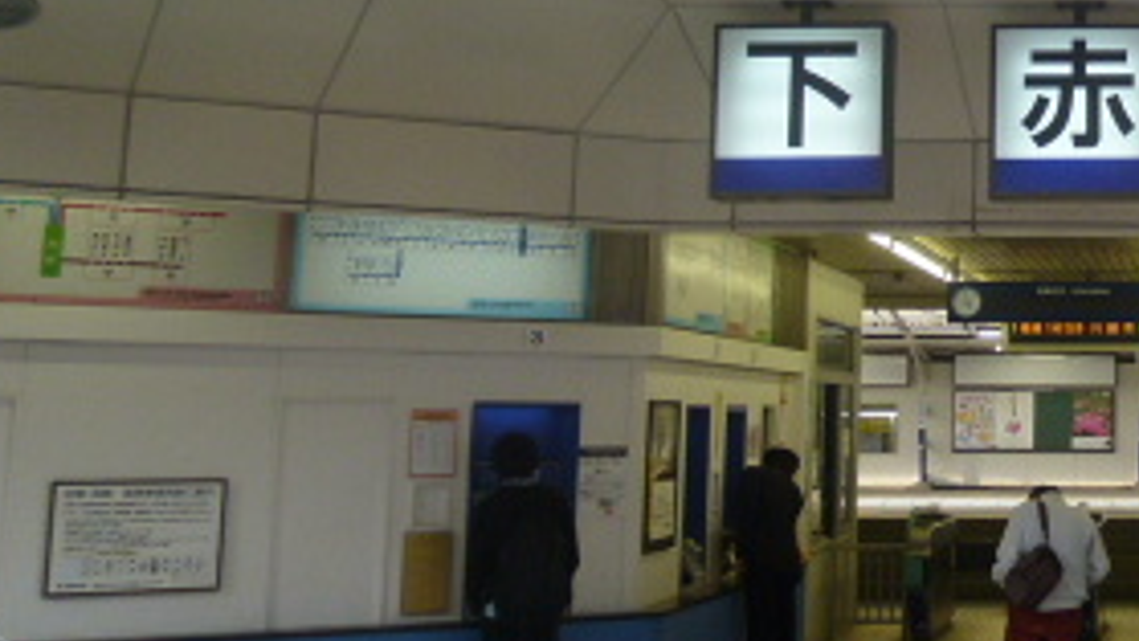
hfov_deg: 31.1
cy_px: 114
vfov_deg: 19.8
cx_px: 1245
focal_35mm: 60
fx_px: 1812
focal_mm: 4.3
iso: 100
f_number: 2.2
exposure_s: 1/125
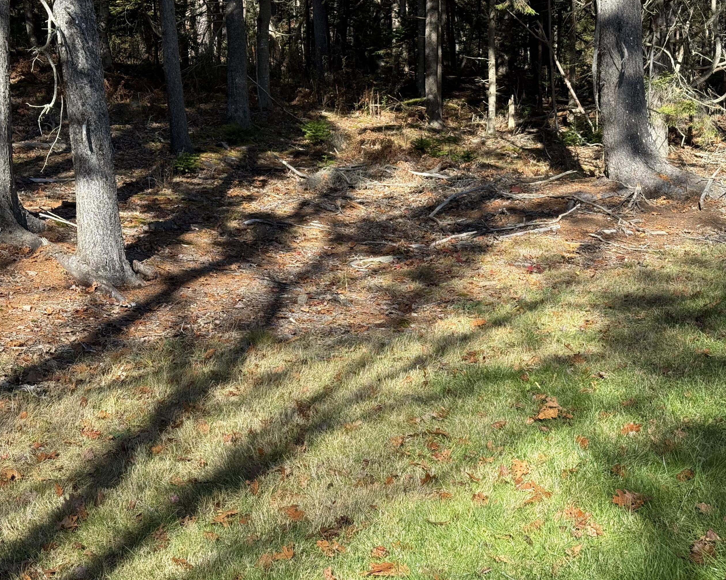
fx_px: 1203
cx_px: 364
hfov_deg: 33.6
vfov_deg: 27.1
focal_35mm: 56
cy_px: 298
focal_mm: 6.76
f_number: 1.78
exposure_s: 1/1116
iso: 64
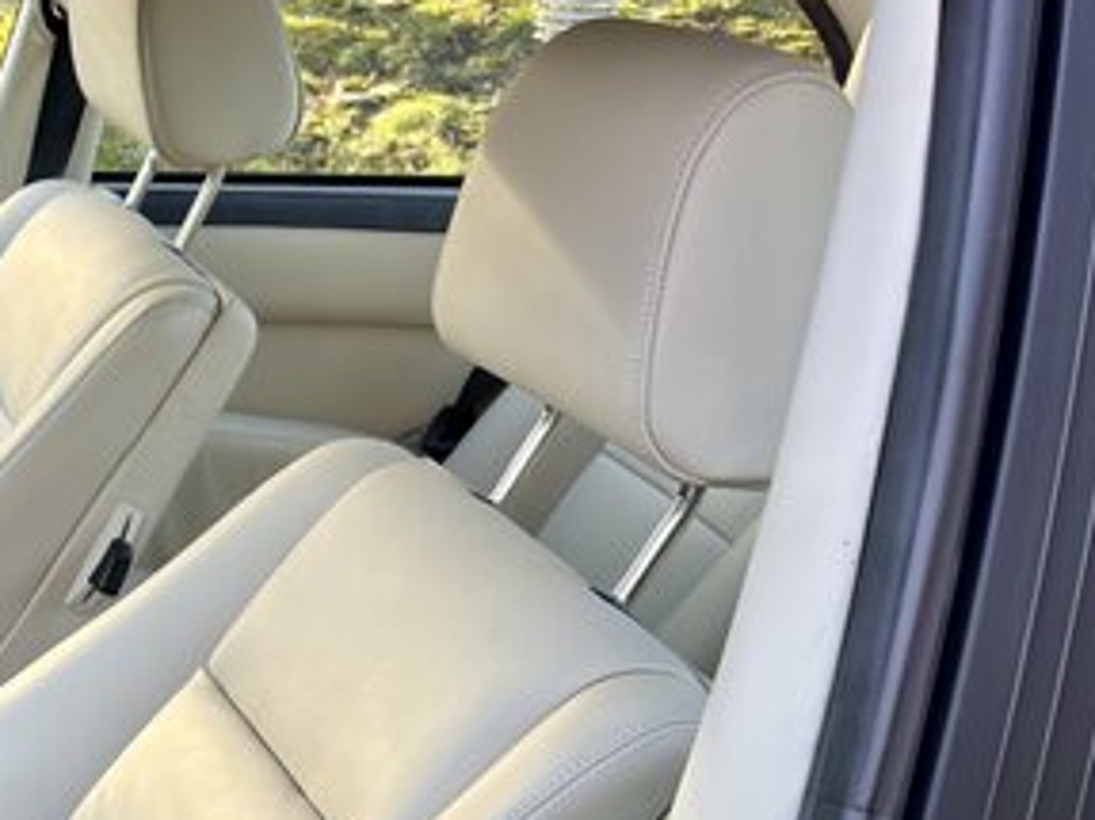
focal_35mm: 67
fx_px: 2119
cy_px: 980
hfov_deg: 24.5
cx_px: -397
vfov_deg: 20.5
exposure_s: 1/121
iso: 80
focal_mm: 6.76
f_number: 1.78
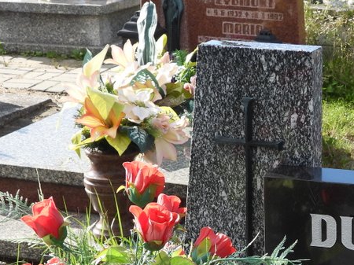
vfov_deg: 13.6
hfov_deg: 18.1
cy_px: 276
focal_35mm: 107
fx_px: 1094
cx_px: 320
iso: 100
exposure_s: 1/500
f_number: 3.2
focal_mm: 8.5
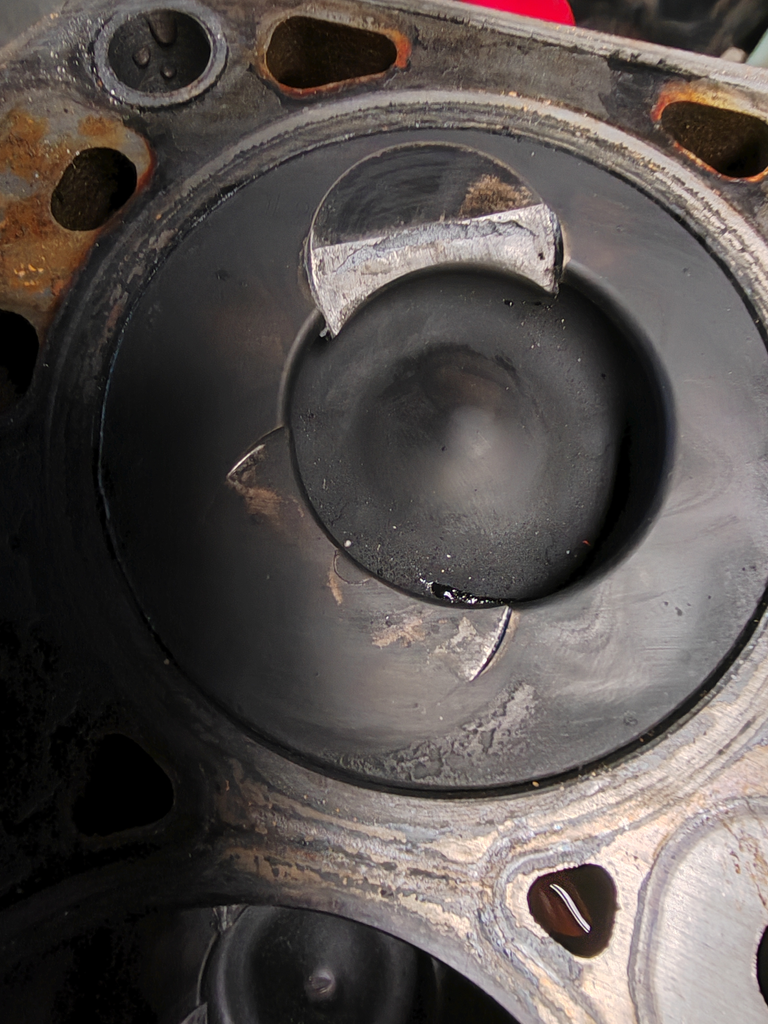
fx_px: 828
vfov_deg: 63.4
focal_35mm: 28
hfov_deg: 49.7
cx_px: 382
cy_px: 510
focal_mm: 2.17
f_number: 2.2
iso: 683
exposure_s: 1/33.3
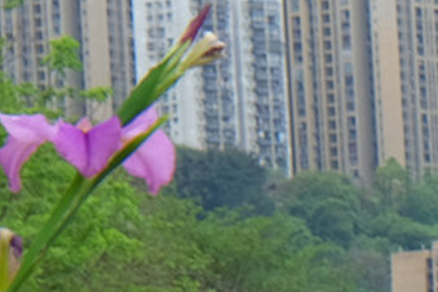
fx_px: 5913
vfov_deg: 2.8
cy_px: 738
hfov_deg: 4.2
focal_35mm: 486
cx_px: 656
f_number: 6.4
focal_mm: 55
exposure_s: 1/160
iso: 200
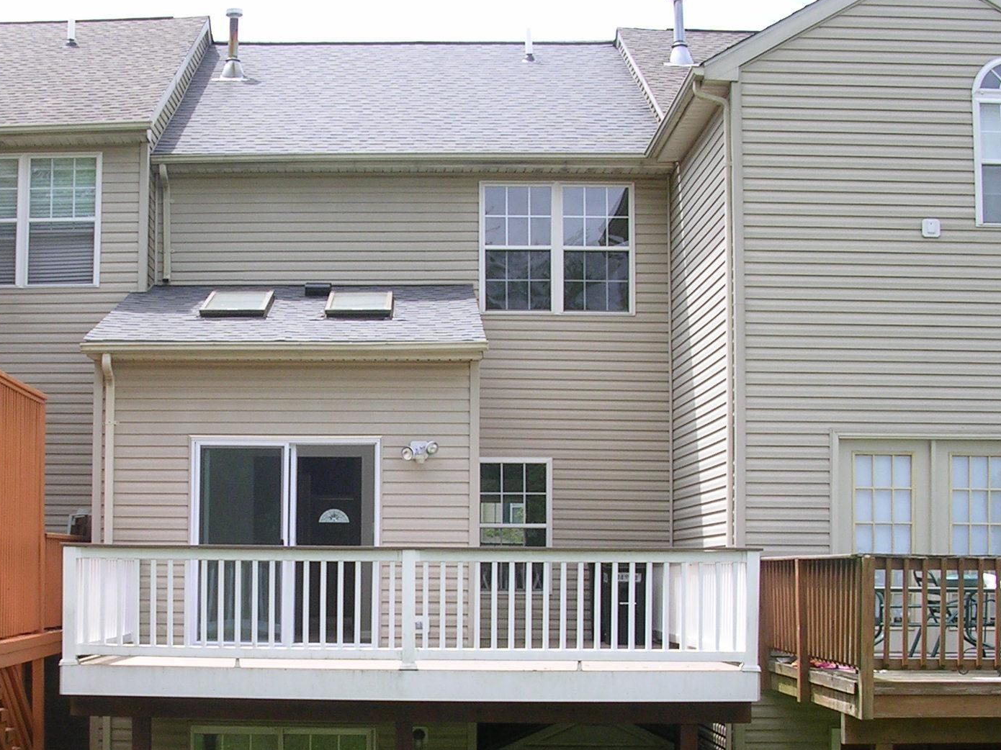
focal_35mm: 56
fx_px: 1619
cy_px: 538
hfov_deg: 34.0
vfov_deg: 25.9
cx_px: 324
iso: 50
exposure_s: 1/145
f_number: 5.6
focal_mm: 5.8
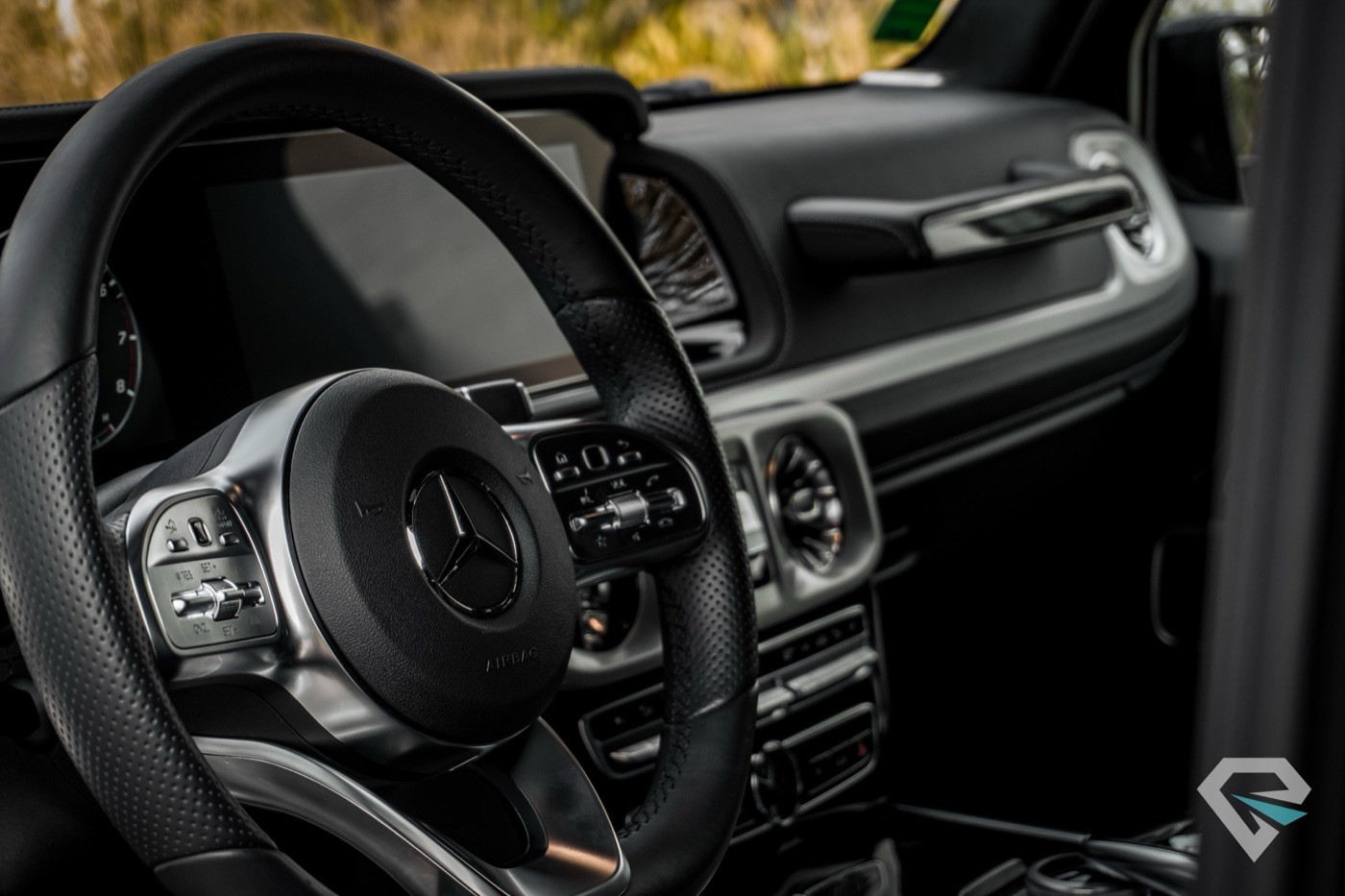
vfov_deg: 18.2
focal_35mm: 75
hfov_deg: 27.0
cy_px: 448
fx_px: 2802
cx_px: 672
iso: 125
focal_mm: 50
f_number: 5.6
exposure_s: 1/80
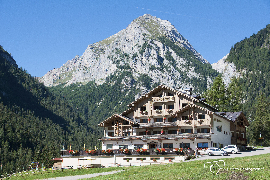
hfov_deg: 35.1
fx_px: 427
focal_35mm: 57
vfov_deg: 23.7
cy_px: 90
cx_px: 135
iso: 400
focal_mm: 38
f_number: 7.1
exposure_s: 1/1600
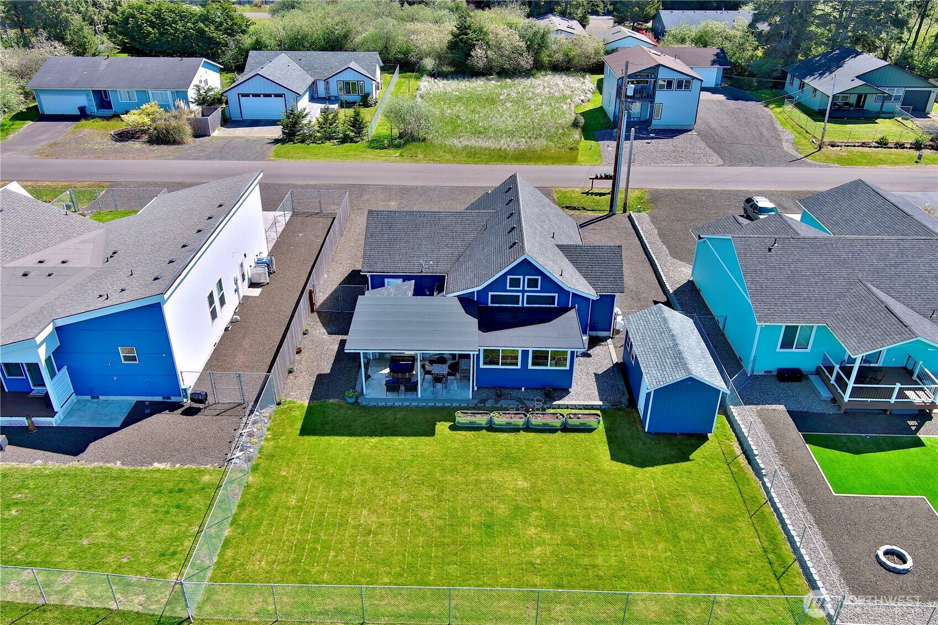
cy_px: 312
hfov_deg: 63.7
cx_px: 469
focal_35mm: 29
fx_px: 755
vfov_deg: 45.0
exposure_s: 1/628
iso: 100
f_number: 2.8
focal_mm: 10.57
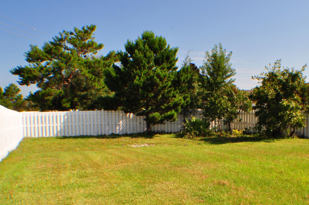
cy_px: 152
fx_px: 360
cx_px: 216
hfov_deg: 45.4
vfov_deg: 31.3
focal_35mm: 42
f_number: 13
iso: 200
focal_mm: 18
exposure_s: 1/200
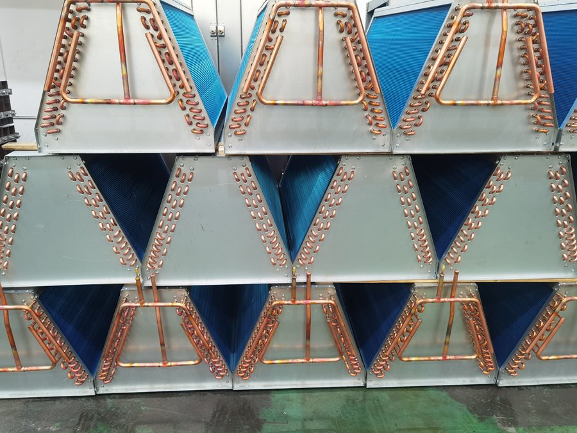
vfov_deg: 51.4
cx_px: 288
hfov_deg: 65.3
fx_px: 450
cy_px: 216
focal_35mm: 27
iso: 250
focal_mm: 6.71
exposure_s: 1/50
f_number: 1.9
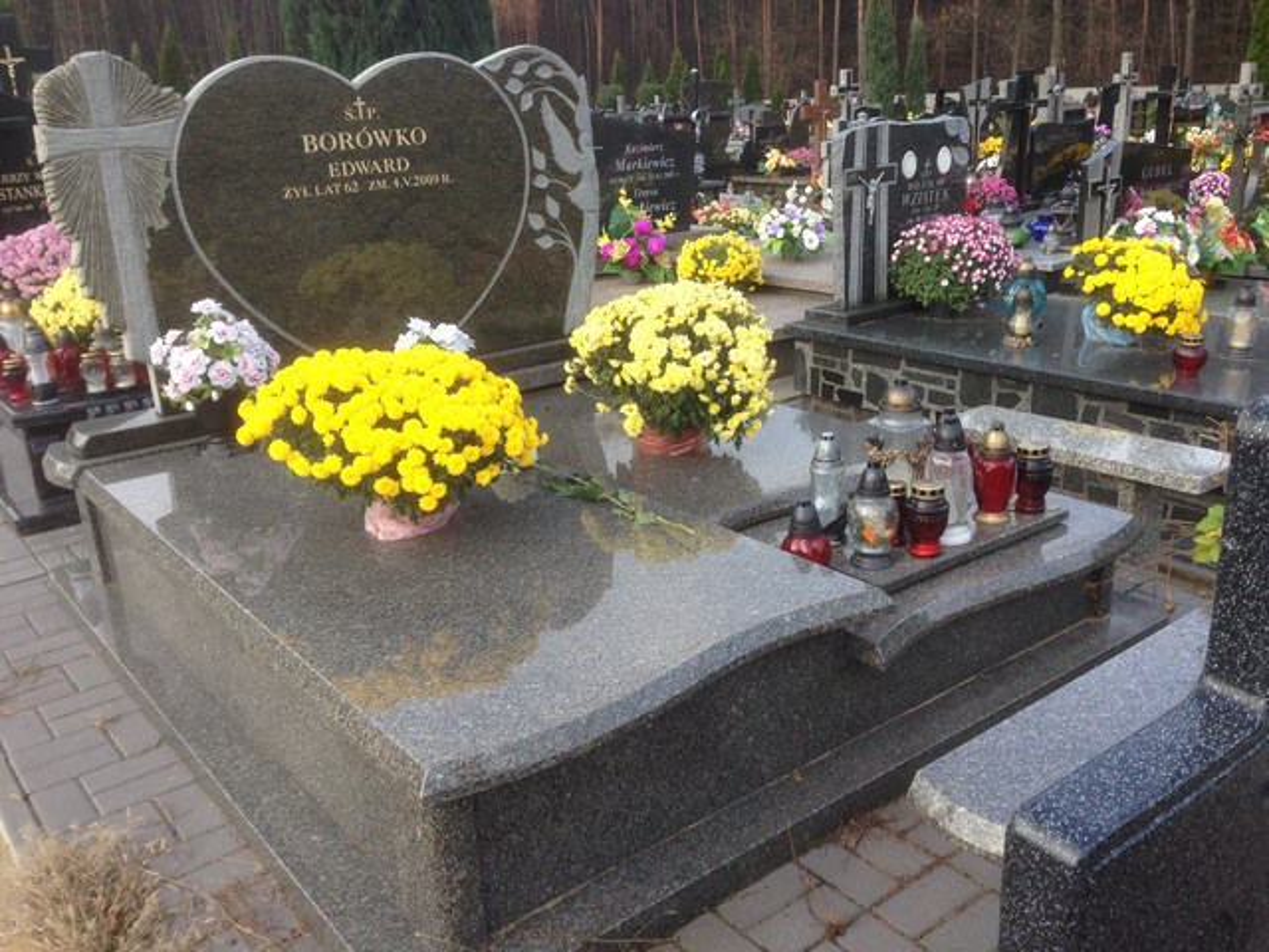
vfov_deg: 42.9
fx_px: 1210
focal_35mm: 33
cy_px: 476
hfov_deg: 55.4
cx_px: 634
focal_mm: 4.12
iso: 50
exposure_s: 1/298
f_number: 2.4
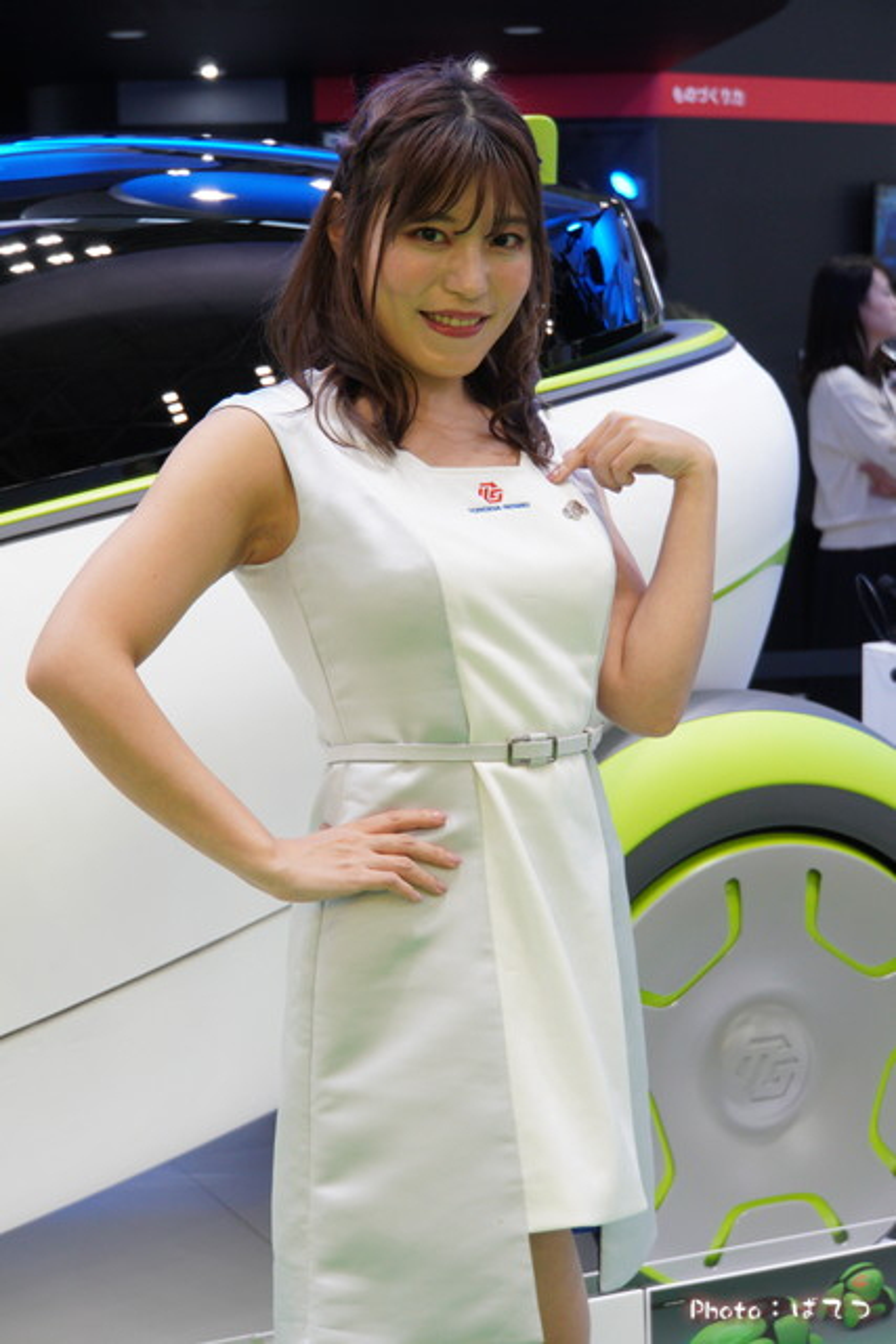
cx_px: 448
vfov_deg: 28.6
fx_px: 2630
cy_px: 672
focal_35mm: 70
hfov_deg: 19.3
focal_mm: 47
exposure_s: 1/80
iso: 1000
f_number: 5
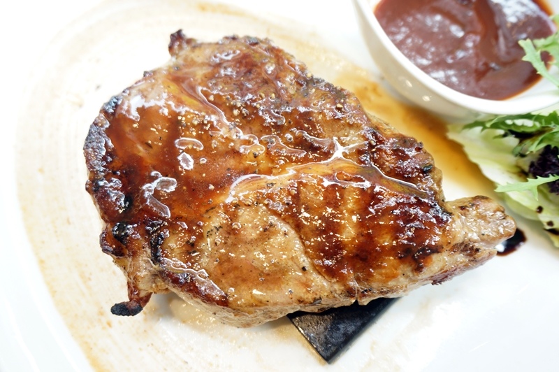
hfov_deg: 59.5
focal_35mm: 32
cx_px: 280
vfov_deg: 41.6
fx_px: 489
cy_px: 186
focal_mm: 21
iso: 400
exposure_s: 1/60
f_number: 4
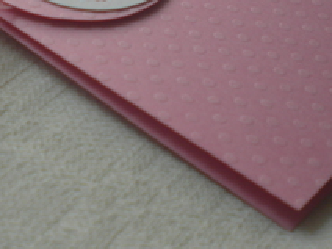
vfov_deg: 16.2
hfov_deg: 21.0
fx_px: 873
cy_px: 78
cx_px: 22
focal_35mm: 91
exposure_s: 1/93.2
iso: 80
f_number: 3.1
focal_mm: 6.3
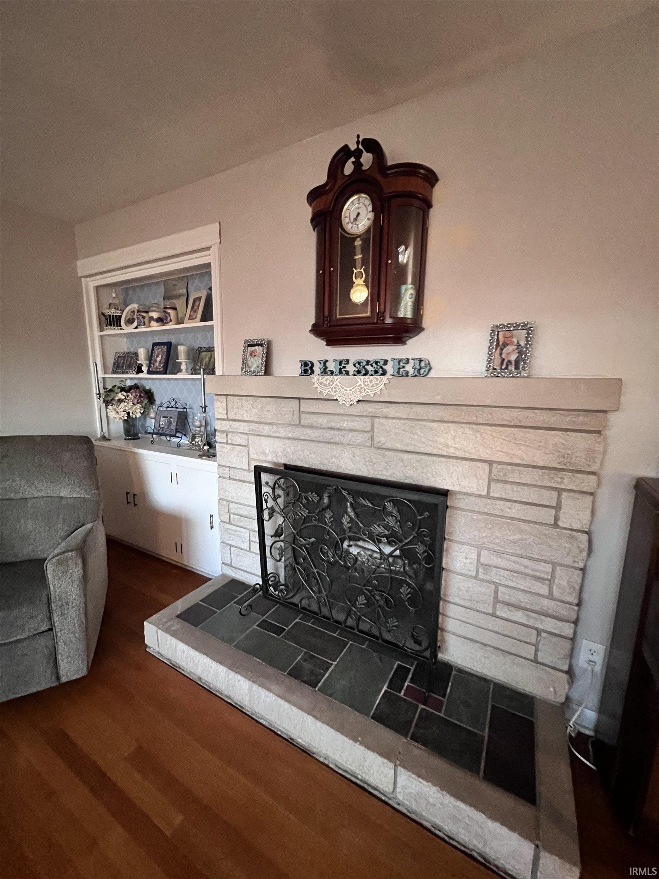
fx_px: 330
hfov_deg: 89.9
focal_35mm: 13
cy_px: 440
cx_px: 330
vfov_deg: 106.2
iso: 1250
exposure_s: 1/40
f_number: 1.8
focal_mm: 1.57
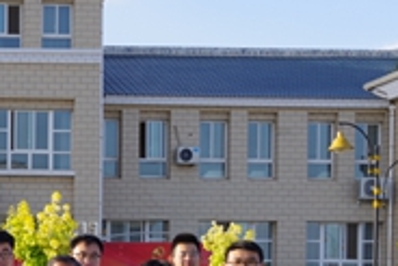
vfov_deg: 13.3
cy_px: 294
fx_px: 1117
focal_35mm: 101
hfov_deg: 18.7
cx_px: -130
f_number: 11
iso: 400
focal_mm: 31
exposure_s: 1/125
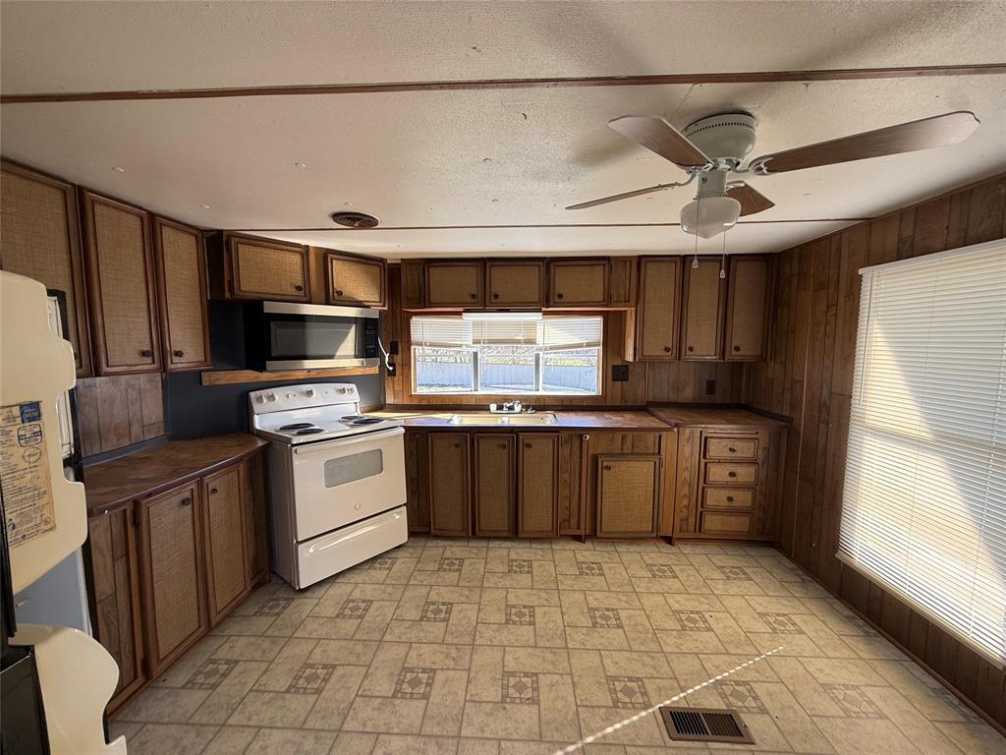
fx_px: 407
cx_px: 503
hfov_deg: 102.1
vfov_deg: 85.7
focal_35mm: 14
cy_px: 378
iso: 64
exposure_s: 1/142
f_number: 2.2
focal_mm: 2.22
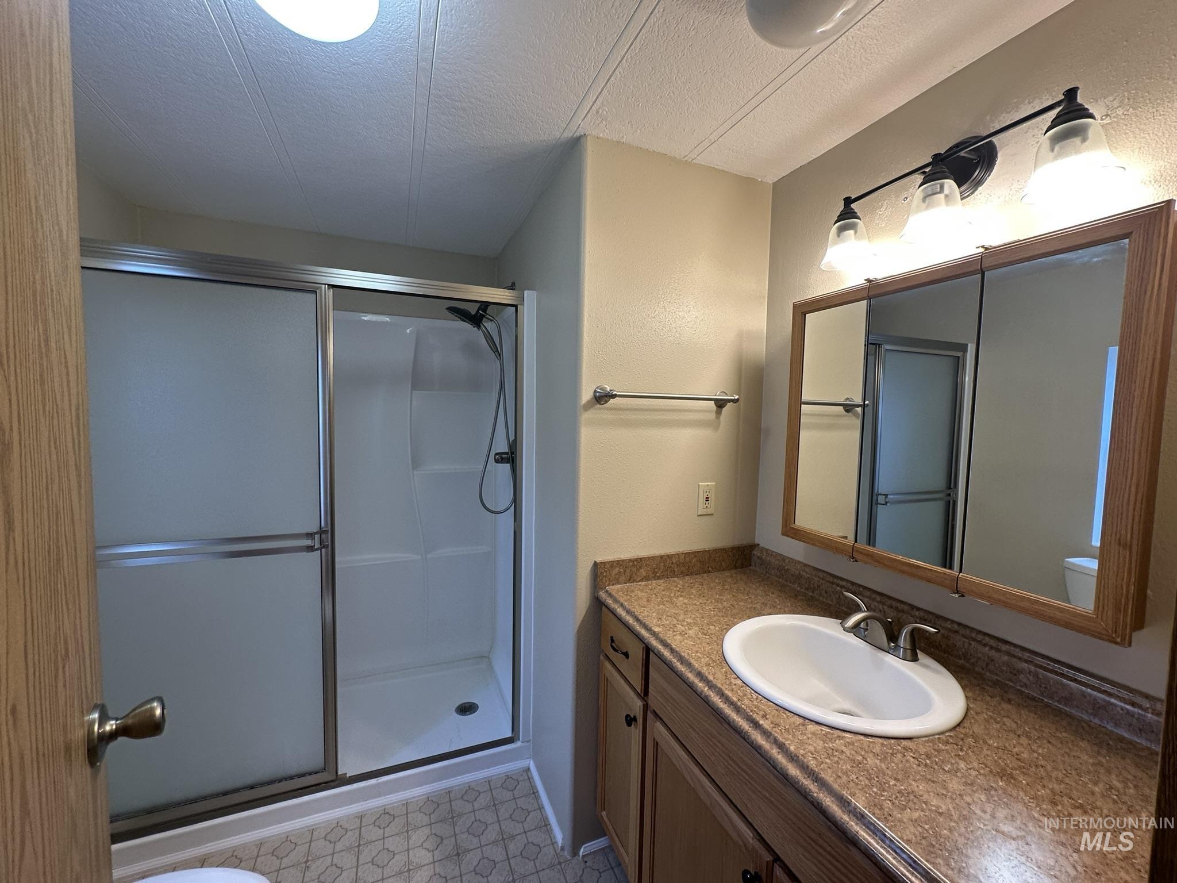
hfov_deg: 102.1
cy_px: 442
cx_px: 588
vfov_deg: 85.7
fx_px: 476
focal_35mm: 14
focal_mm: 2.22
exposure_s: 1/120
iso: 80
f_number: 2.2
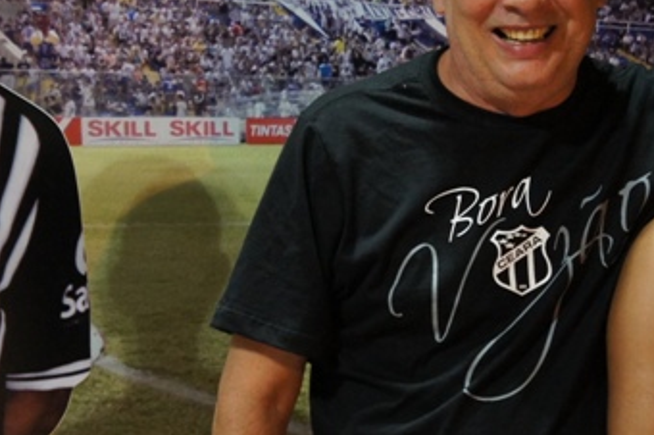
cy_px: 165
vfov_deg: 11.4
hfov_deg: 17.1
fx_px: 2178
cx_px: 369
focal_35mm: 120
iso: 1600
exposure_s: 1/30
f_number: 4.5
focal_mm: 34
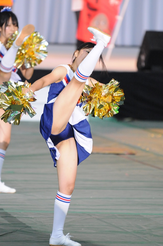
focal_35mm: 420
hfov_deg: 3.3
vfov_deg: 4.9
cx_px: 82
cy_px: 123
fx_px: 2859
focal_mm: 280
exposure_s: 1/640
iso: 2500
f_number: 4
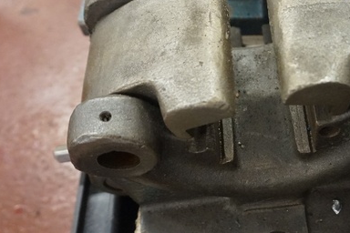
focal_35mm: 45
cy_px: 124
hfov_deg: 41.1
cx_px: 296
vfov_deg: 29.9
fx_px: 437
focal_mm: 16
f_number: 3.5
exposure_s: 1/60
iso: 2500
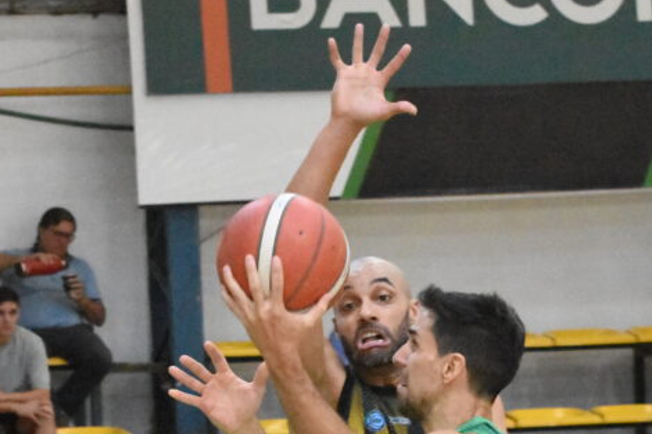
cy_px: 464
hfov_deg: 9.0
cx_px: 322
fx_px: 4146
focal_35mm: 229
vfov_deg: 6.0
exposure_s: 1/1000
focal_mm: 70
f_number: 6.3
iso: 20000
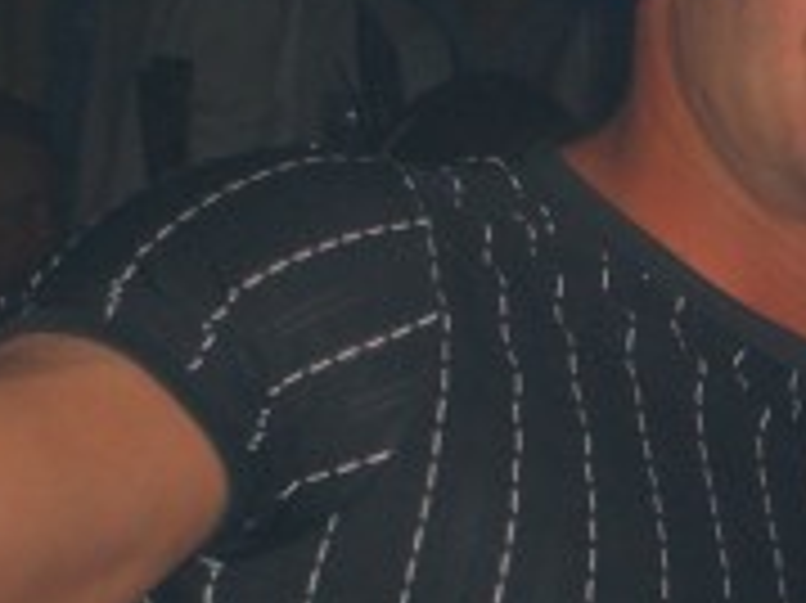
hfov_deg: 7.4
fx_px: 6236
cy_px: 230
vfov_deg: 5.5
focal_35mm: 268
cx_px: 869
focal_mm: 16.6
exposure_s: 1/60
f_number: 4.4
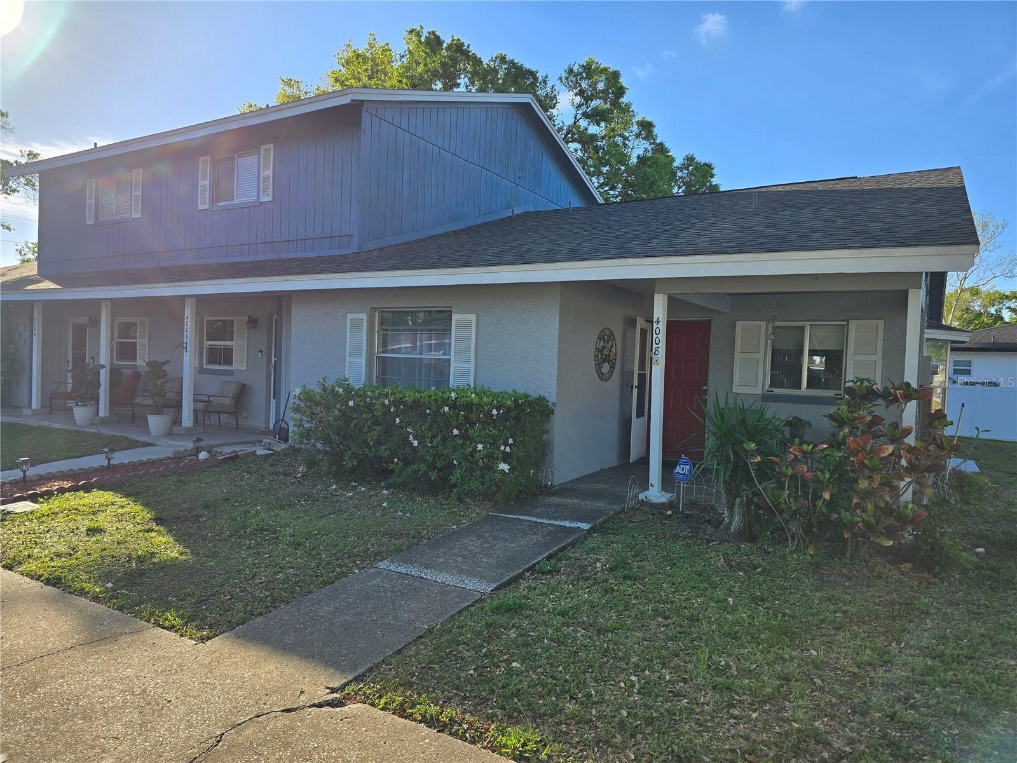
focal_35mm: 23
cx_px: 508
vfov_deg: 58.9
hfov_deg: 73.9
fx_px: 676
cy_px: 382
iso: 12
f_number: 1.7
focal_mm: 6.3
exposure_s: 1/728
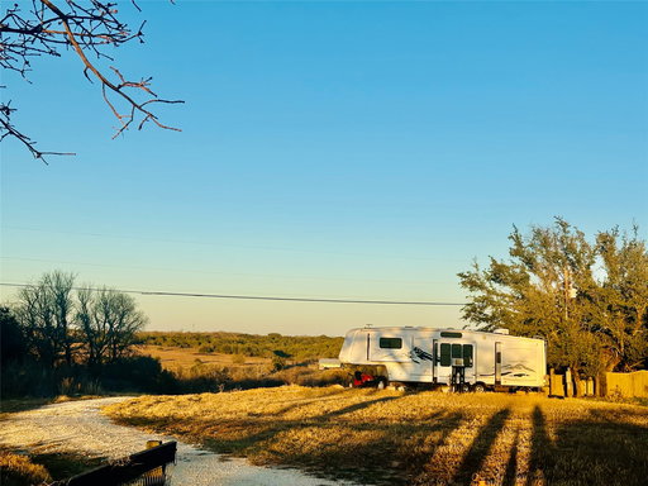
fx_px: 899
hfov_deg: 39.7
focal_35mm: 48
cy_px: 243
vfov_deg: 30.3
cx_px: 324
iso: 64
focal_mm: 6.86
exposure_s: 1/1992
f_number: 1.78
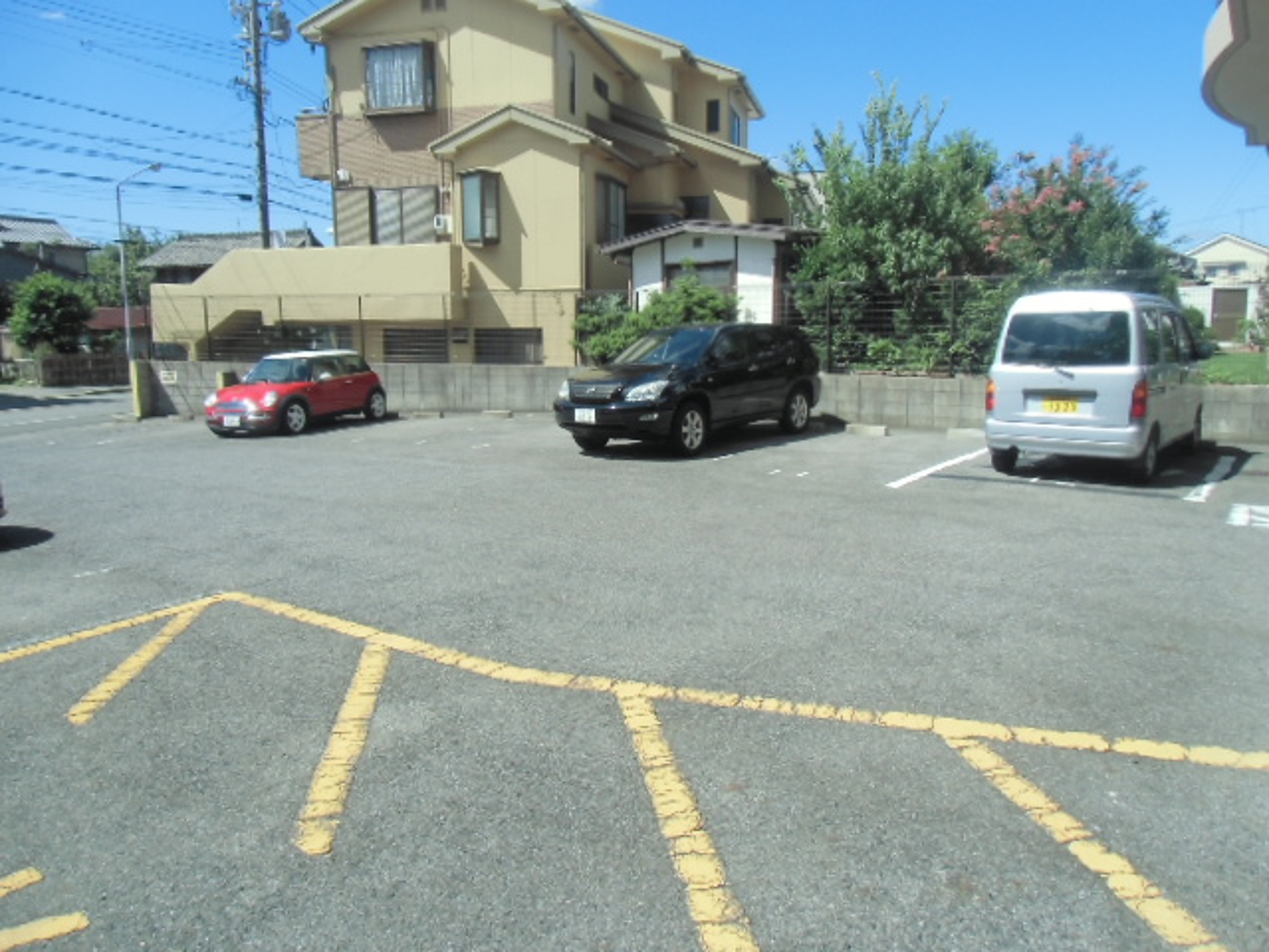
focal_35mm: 24
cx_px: 634
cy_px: 476
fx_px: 880
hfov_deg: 71.6
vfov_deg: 56.8
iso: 64
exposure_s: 1/640
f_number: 3
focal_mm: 4.24
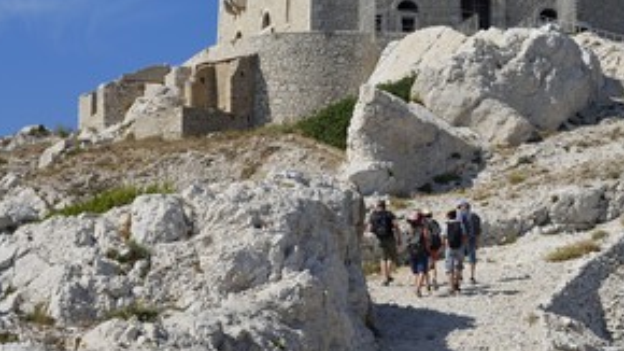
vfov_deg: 6.7
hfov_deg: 11.8
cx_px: 402
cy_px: 116
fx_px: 3011
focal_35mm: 182
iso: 200
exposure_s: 1/320
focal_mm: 120
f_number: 13
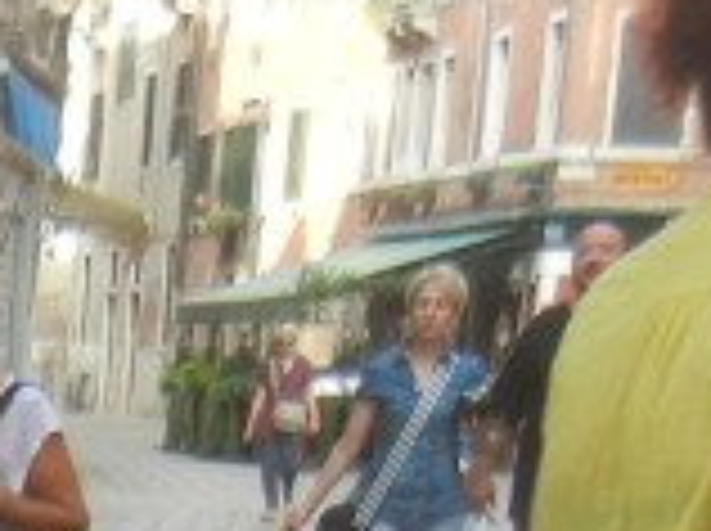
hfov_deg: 9.5
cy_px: 1494
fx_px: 3999
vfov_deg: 6.9
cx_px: -734
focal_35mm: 195
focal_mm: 5.4
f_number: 3.5
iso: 160
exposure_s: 1/112
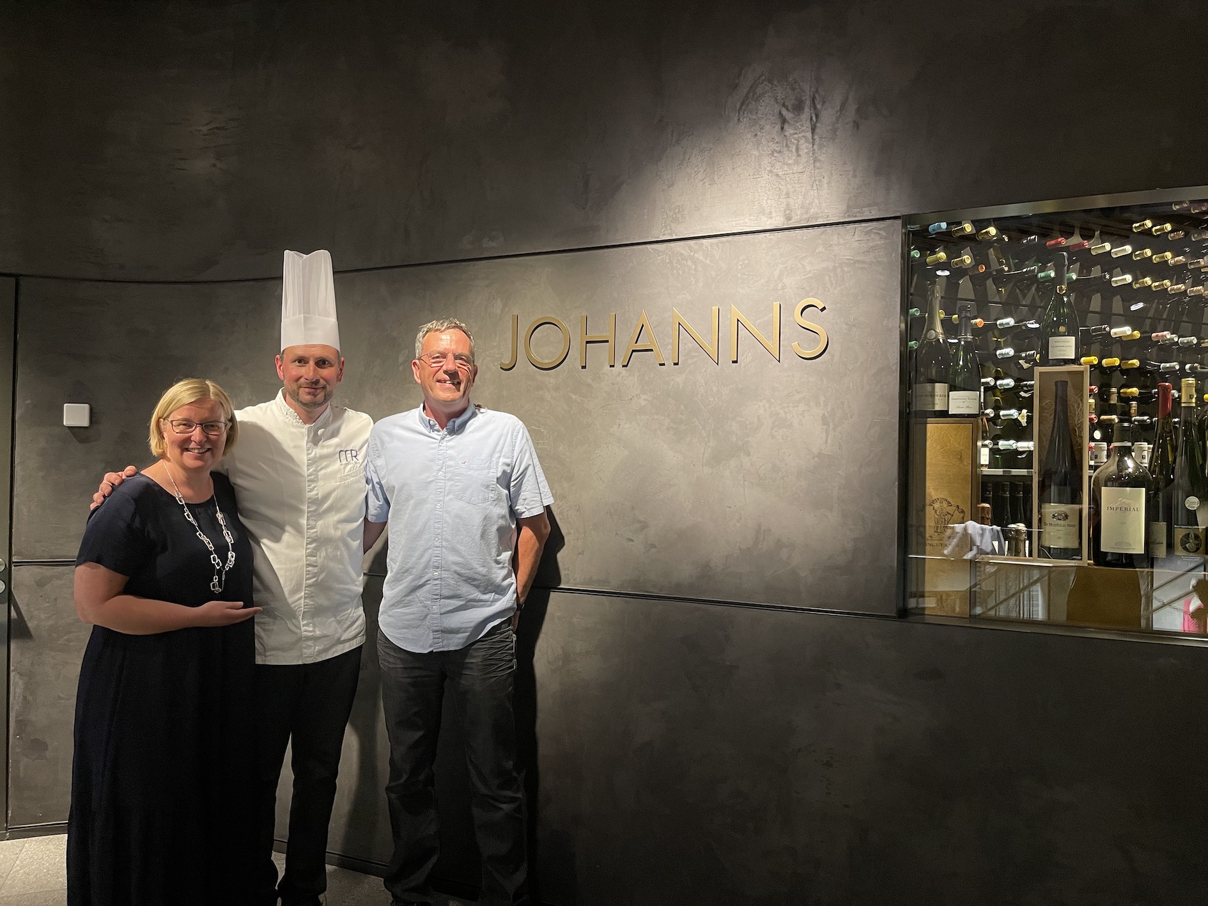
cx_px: 604
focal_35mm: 26
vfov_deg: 53.1
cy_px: 453
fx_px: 907
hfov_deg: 67.3
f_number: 1.6
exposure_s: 1/50
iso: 200
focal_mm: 5.1
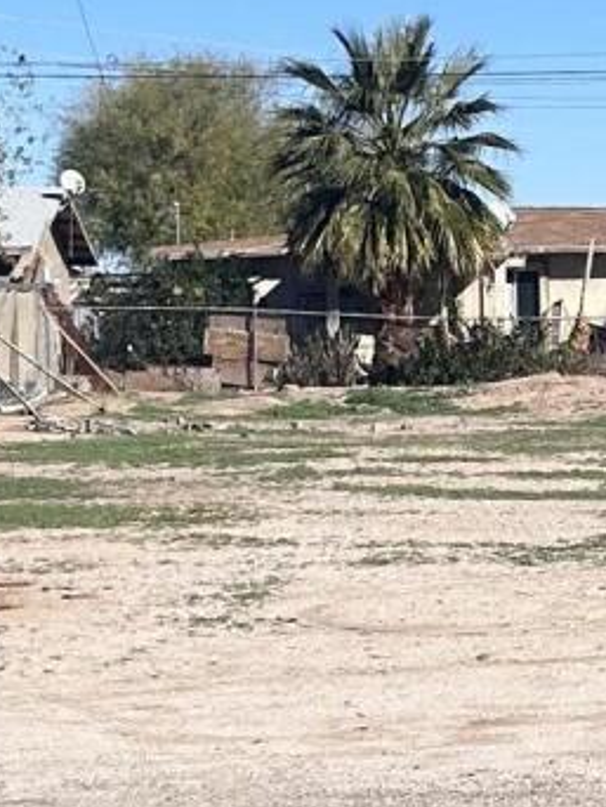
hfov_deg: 9.6
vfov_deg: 13.0
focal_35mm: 152
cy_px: 448
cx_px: 830
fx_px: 3544
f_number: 1.5
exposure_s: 1/5319
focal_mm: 5.7
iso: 50
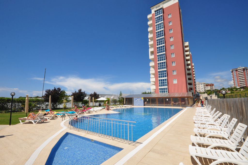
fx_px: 103
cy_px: 82
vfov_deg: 77.2
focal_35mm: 15
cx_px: 124
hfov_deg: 100.5
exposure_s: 1/200
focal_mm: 10
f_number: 16
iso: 200
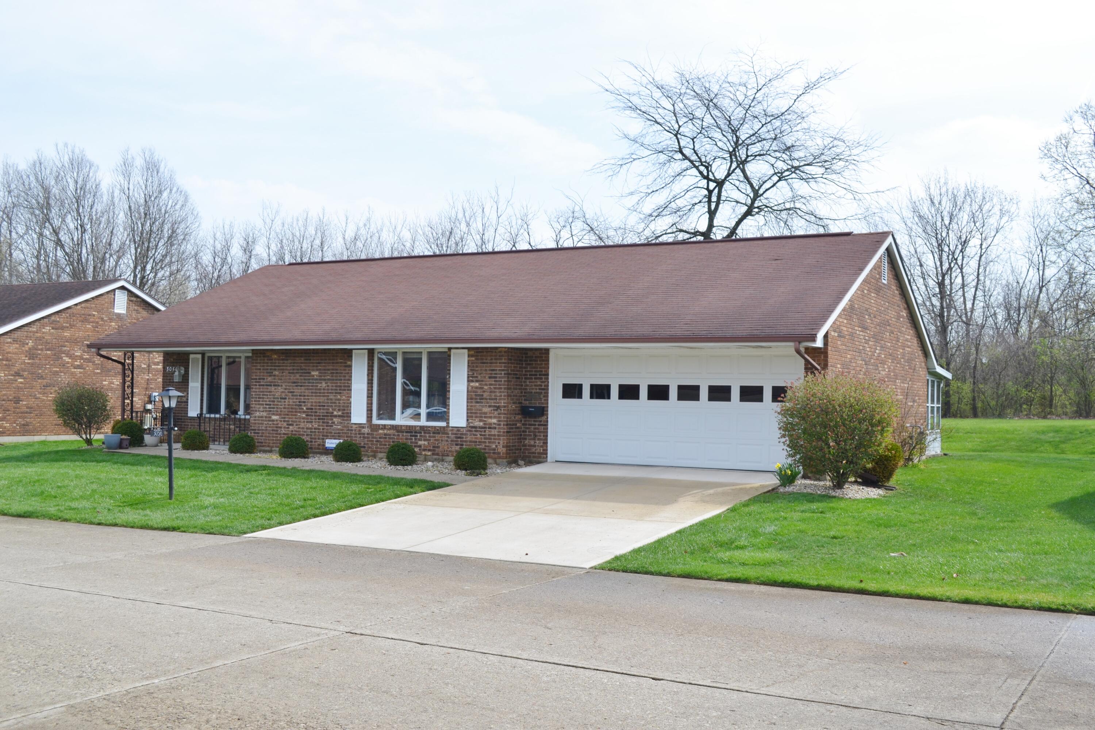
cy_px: 365
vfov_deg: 36.9
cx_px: 548
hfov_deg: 53.1
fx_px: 1095
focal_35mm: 36
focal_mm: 24
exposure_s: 1/250
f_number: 8
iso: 100
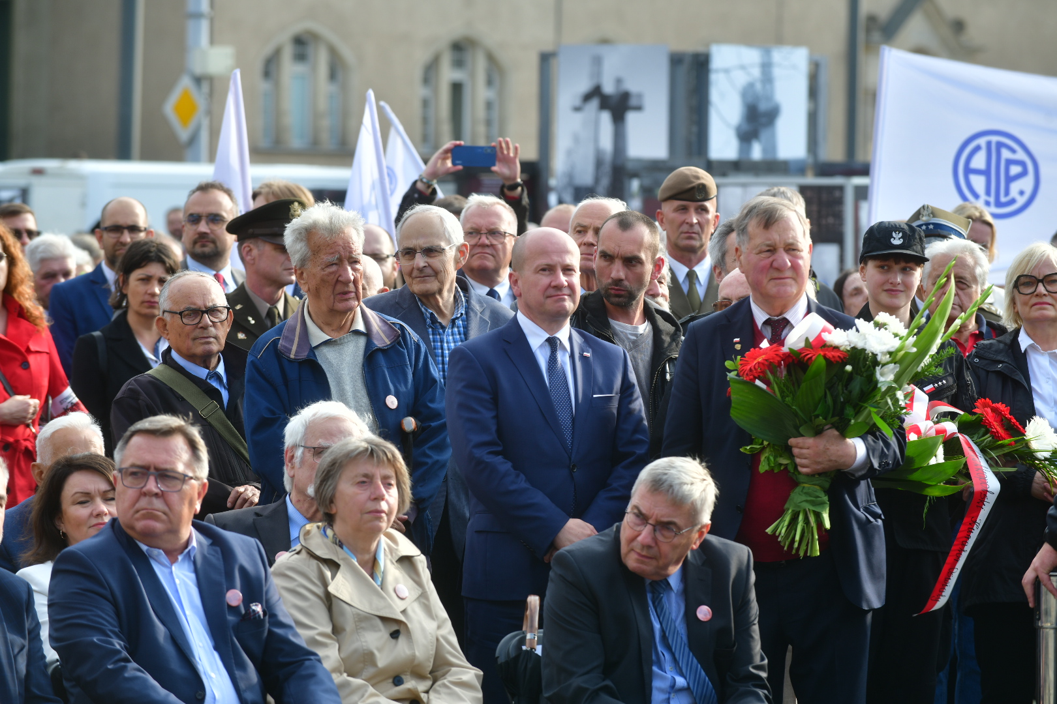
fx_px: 5872
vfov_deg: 6.9
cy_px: 352
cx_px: 528
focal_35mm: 200
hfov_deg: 10.3
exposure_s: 1/160
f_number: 7.1
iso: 100
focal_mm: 200
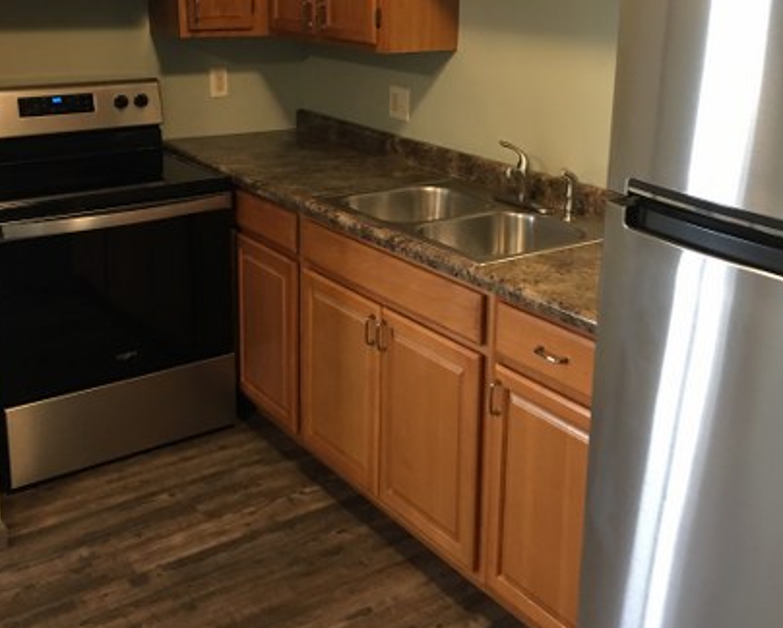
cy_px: 178
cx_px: 423
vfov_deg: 35.1
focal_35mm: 42
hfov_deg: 43.8
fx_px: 974
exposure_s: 1/10
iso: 80
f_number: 2.2
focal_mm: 4.15
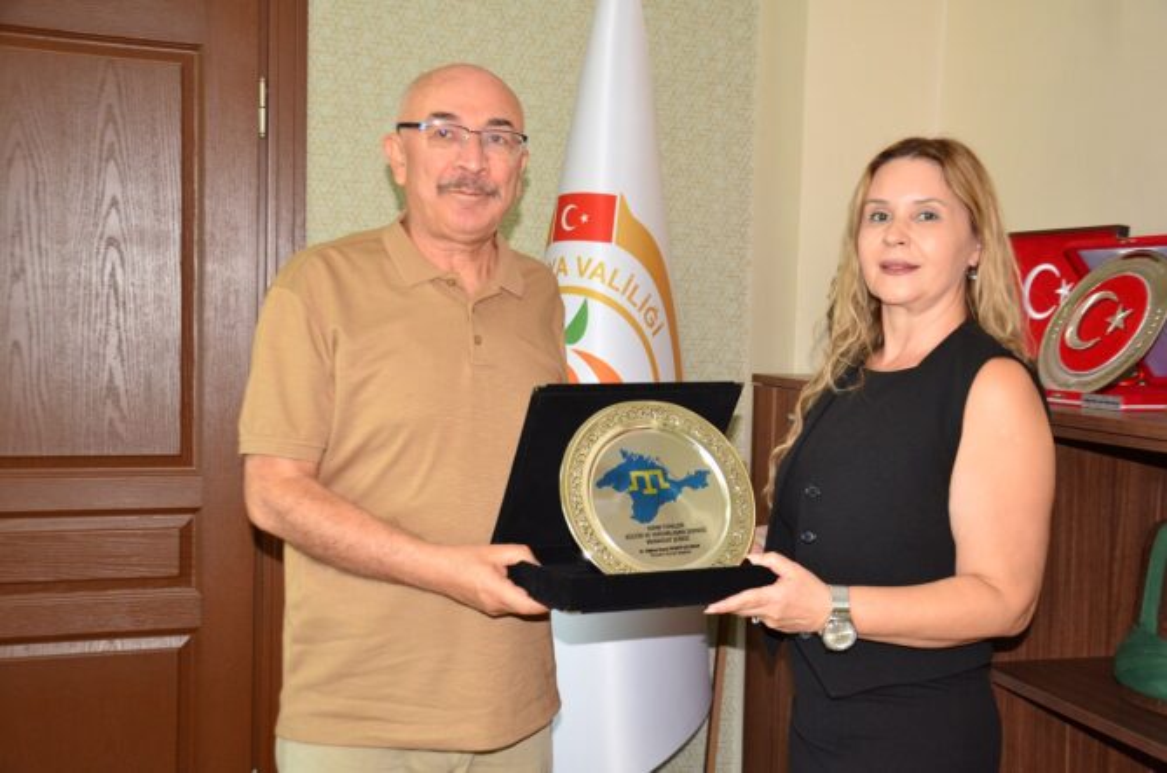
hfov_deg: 46.5
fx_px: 1359
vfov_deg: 31.8
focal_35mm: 42
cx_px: 584
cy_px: 386
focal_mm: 28
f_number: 5.6
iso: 1600
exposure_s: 1/60
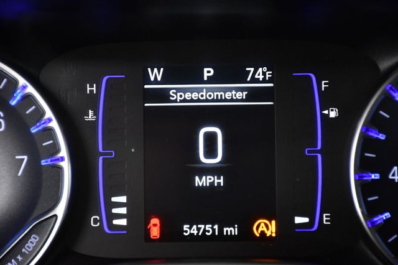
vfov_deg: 6.5
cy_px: 132
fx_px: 2320
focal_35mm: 210
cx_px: 199
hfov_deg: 9.8
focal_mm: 140
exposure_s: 1/100
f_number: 5.6
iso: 2500
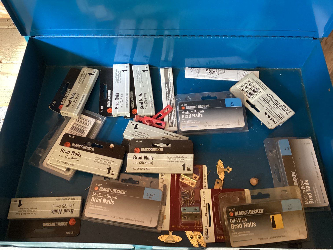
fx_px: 298
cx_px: 166
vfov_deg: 45.4
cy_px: 125
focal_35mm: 31
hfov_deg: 58.3
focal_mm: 3.3
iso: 320
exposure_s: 1/30
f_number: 2.4
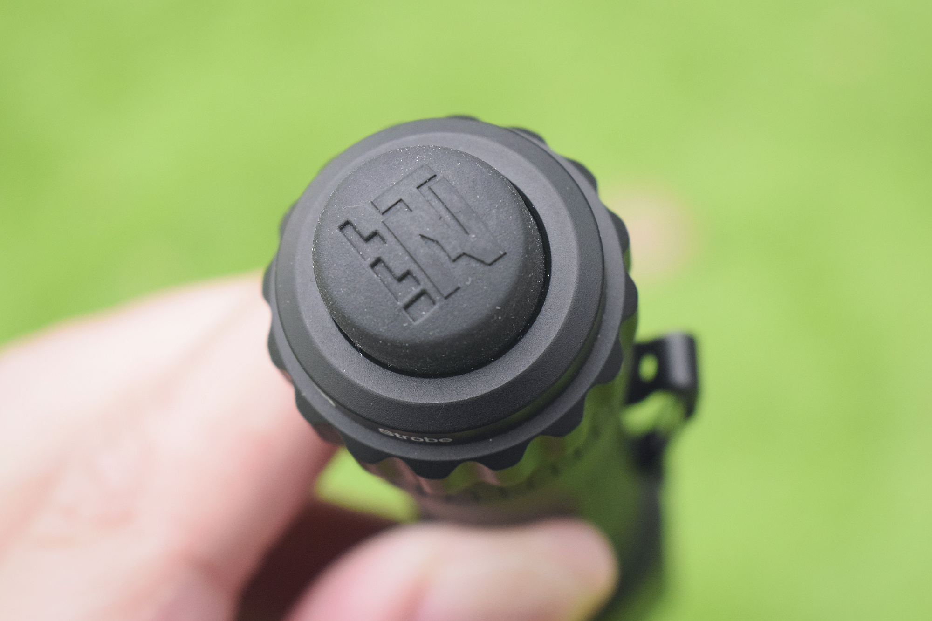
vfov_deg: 16.6
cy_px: 310
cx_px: 466
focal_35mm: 82
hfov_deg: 24.6
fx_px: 2136
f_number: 10
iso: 3200
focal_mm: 55
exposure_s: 1/400
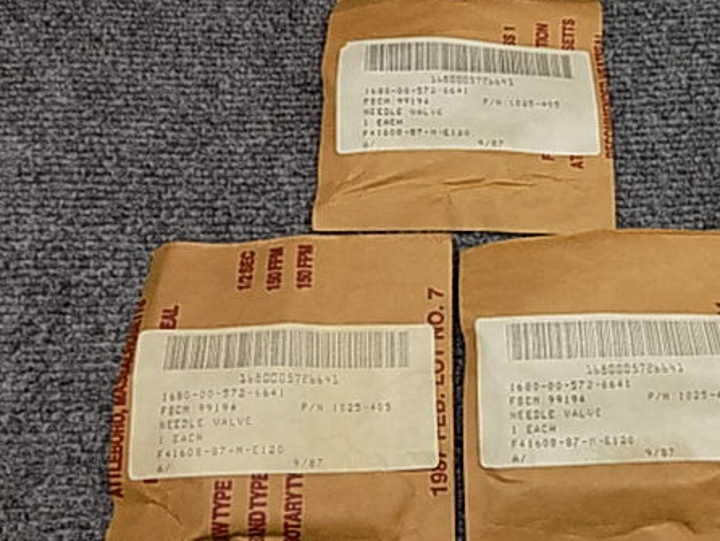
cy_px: 275
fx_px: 687
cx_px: 441
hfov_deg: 54.8
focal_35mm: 33
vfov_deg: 43.0
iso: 80
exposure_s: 1/100
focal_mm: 4
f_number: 3.1
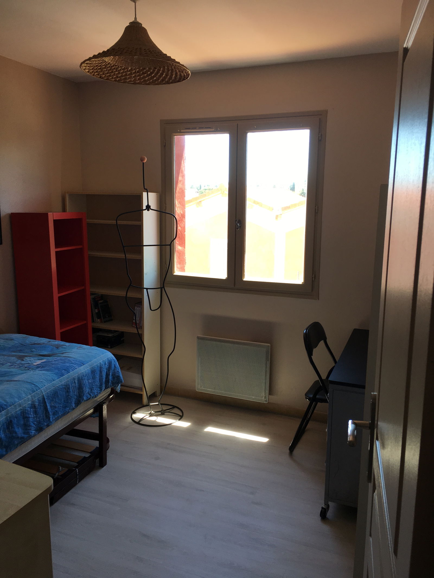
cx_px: 217
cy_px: 289
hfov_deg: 48.2
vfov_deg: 61.7
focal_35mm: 29
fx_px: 485
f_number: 2.2
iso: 32
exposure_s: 1/100
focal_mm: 4.15
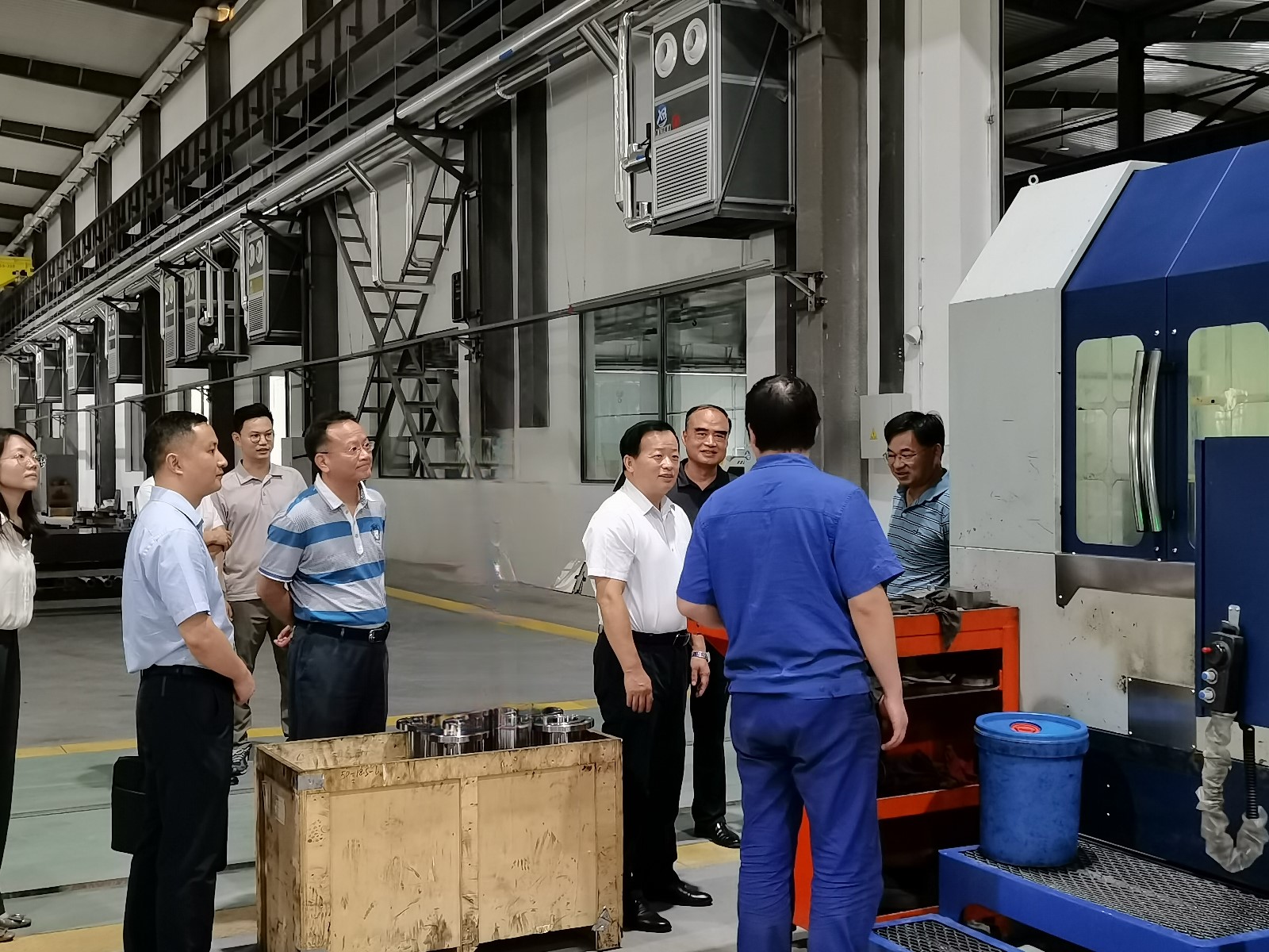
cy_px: 476
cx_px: 634
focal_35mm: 41
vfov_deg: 35.1
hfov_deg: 45.8
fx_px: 1503
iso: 400
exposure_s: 1/33.3
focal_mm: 4.94
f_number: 1.9
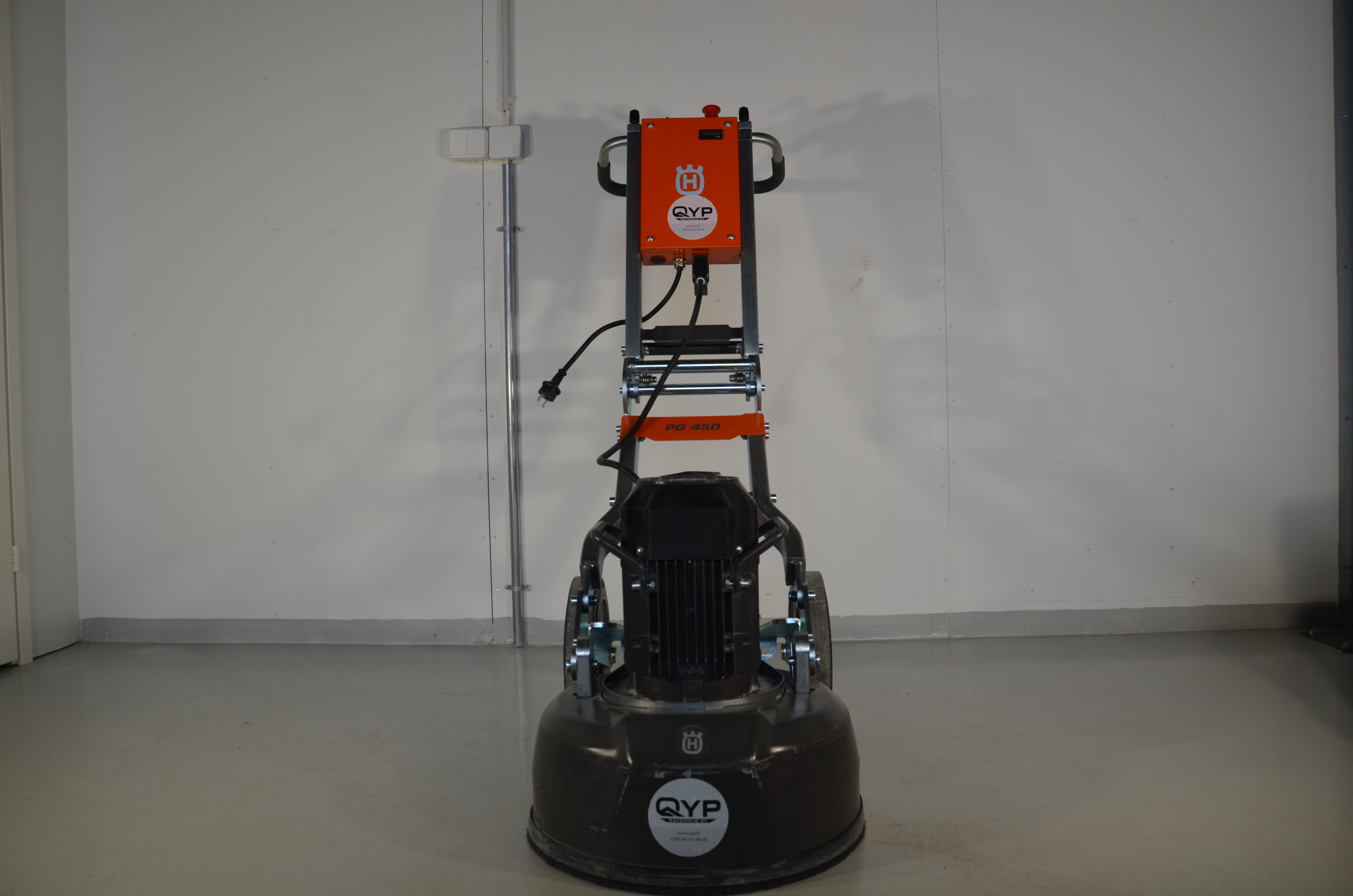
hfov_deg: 67.5
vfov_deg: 47.7
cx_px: 676
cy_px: 448
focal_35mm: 27
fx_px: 1013
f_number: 5.6
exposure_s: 1/125
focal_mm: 18
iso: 200
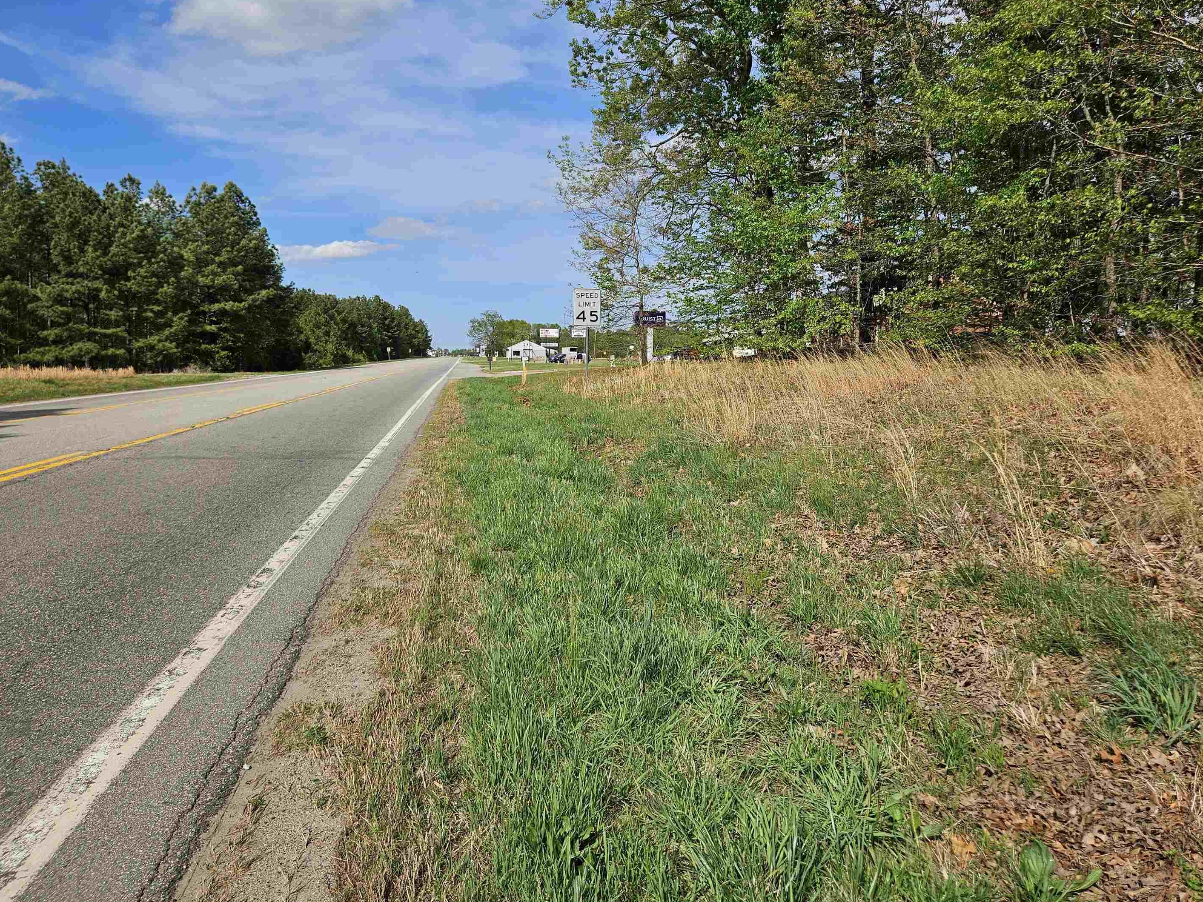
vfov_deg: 54.9
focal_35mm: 25
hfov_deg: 69.4
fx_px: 869
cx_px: 605
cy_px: 424
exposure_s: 1/2643
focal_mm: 5.4
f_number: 1.8
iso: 25
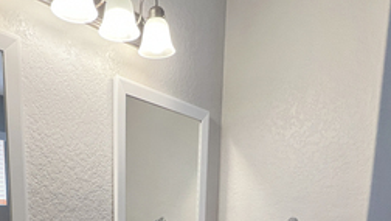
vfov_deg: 26.8
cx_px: 154
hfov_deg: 54.8
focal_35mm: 36
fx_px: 373
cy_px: 300
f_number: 1.8
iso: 125
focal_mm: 1.57
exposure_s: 1/120
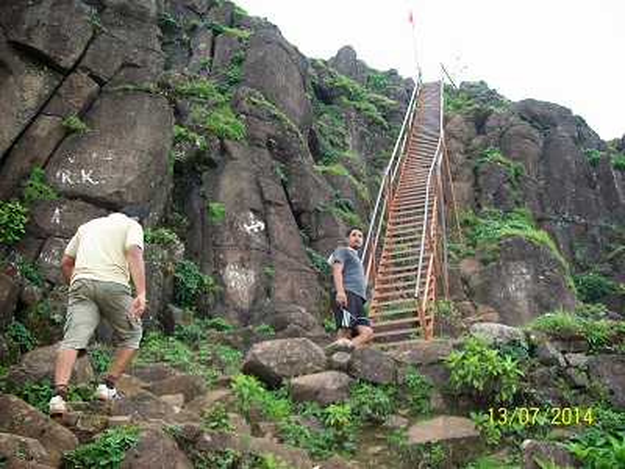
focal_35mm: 36
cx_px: 312
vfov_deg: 39.7
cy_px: 234
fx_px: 650
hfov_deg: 51.4
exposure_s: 1/125
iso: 80
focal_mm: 6
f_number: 2.7
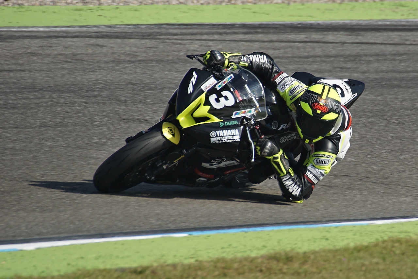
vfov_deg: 1.8
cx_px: 209
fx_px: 8707
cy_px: 140
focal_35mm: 750
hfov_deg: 2.8
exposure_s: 1/640
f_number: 7.1
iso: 200
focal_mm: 500
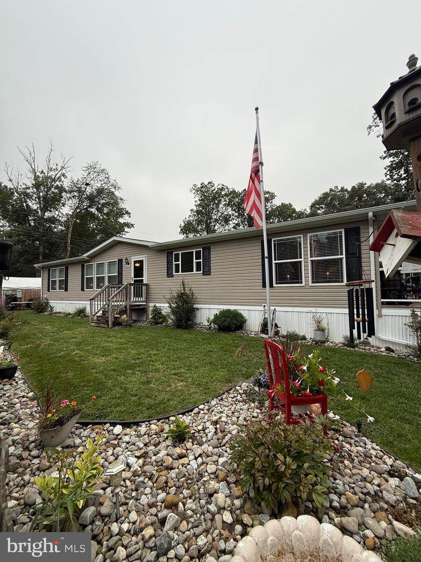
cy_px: 281
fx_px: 227
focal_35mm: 14
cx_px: 210
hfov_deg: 85.7
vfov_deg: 102.1
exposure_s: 1/99
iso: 50
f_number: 2.2
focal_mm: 2.22
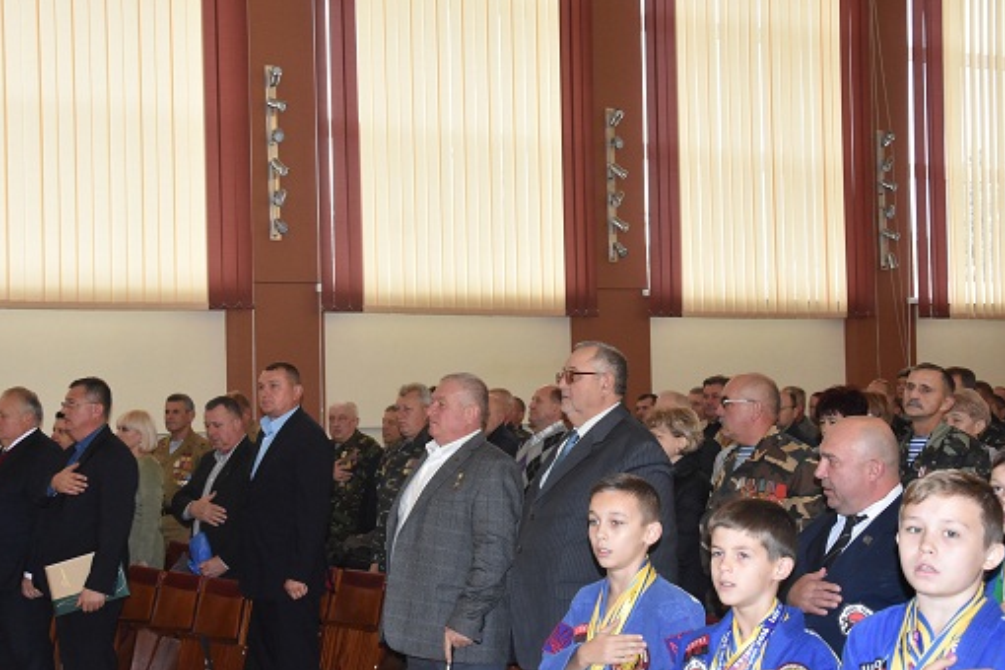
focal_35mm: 60
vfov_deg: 22.6
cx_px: 449
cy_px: 351
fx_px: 1675
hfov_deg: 33.4
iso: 1600
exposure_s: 1/250
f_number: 5.6
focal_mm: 34
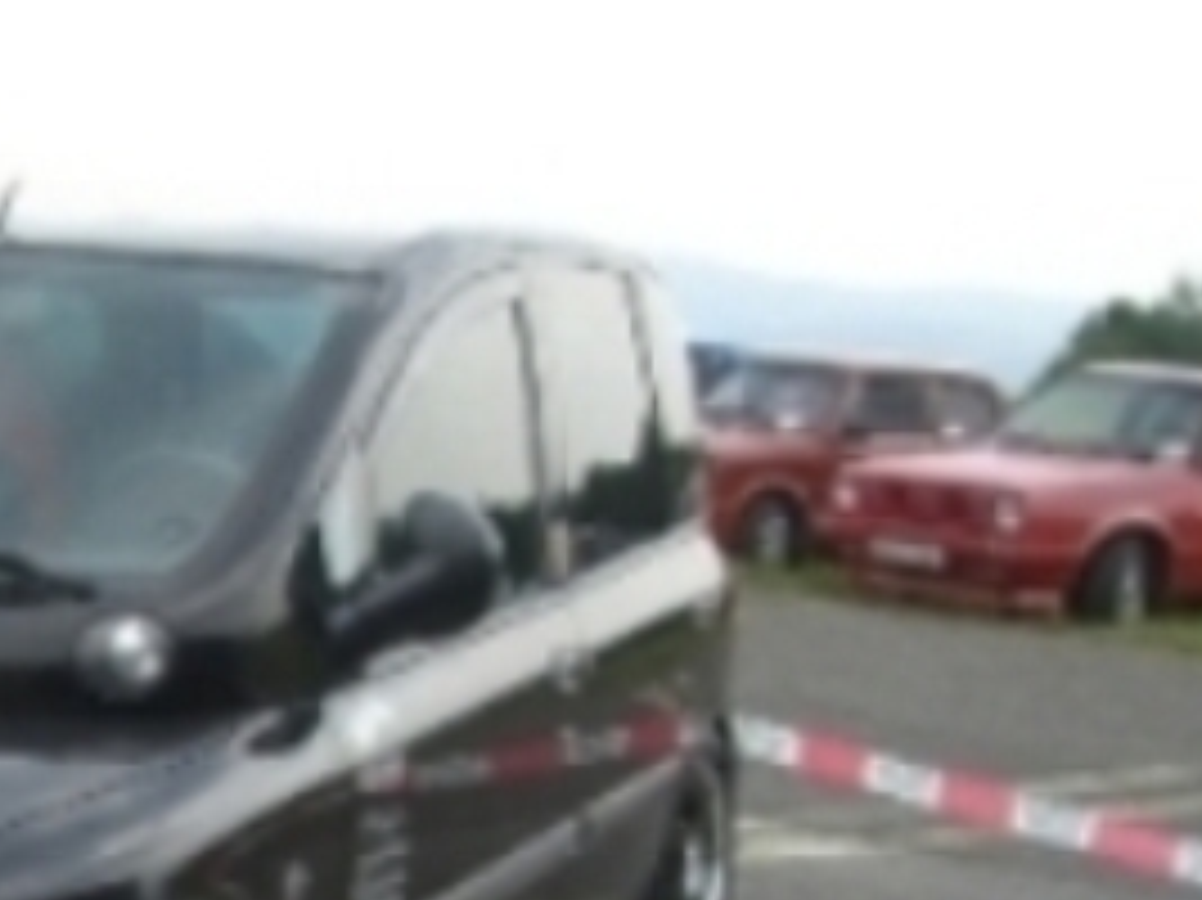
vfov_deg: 16.4
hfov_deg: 21.1
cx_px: -79
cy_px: 808
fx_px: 3089
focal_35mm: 89
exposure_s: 1/640
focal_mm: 6.2
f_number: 2.7
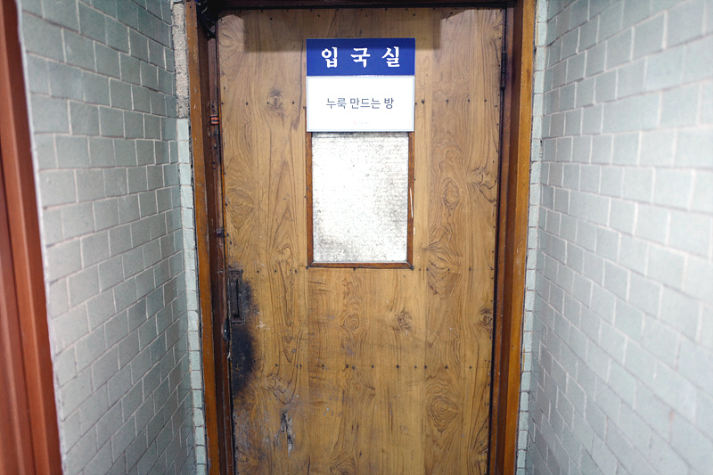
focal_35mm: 28
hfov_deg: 65.5
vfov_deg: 46.4
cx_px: 356
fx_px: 554
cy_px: 238
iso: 1000
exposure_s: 1/80
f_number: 1.7
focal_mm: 28
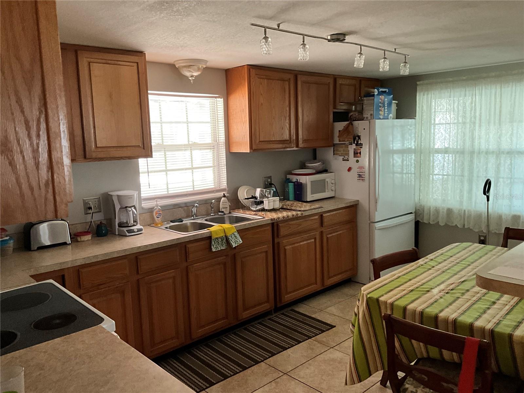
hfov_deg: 61.7
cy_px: 196
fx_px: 439
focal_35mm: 29
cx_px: 262
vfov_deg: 48.2
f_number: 1.8
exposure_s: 1/60
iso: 320
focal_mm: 3
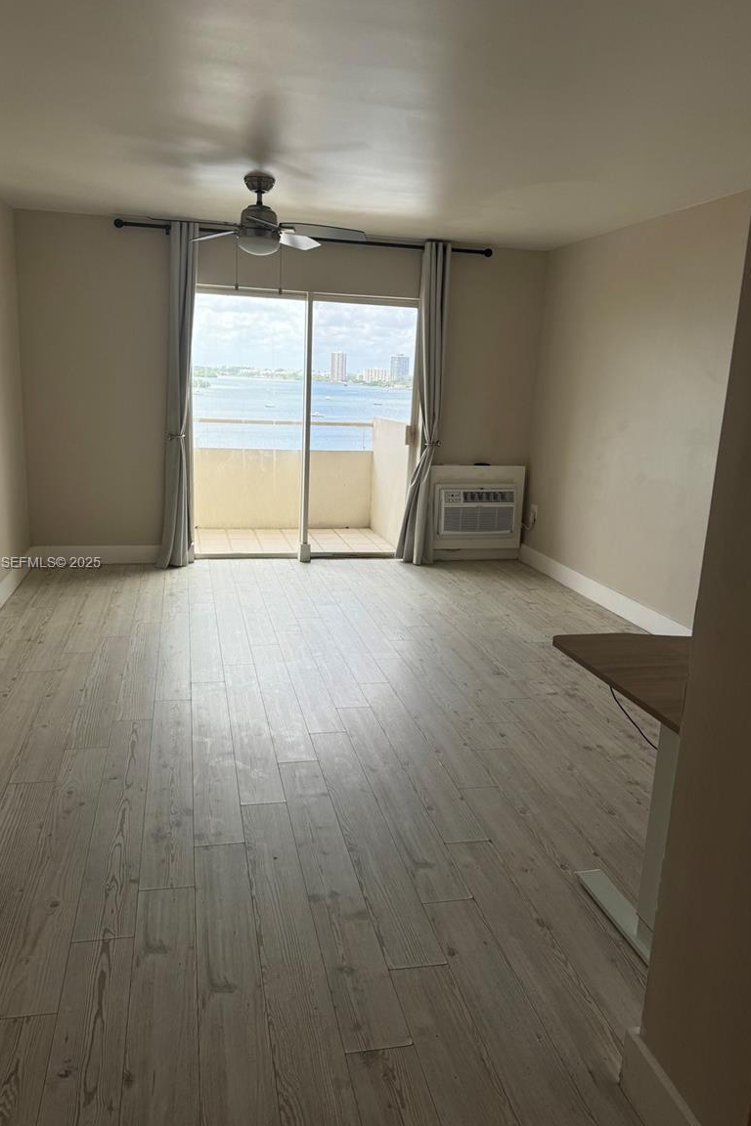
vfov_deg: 69.4
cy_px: 564
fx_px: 814
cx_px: 360
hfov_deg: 49.5
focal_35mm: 26
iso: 80
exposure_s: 1/609
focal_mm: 6.76
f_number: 1.78
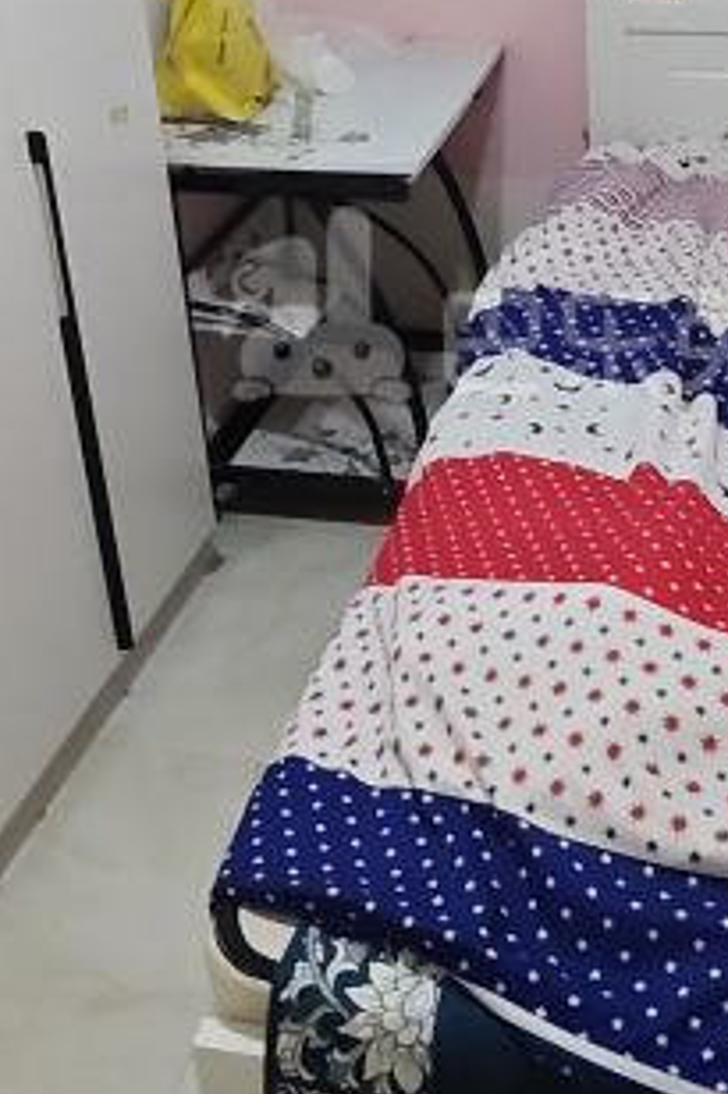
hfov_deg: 24.9
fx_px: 1640
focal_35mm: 54
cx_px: 497
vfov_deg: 36.2
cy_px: 307
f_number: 2.2
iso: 250
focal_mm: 1.91
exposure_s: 1/50
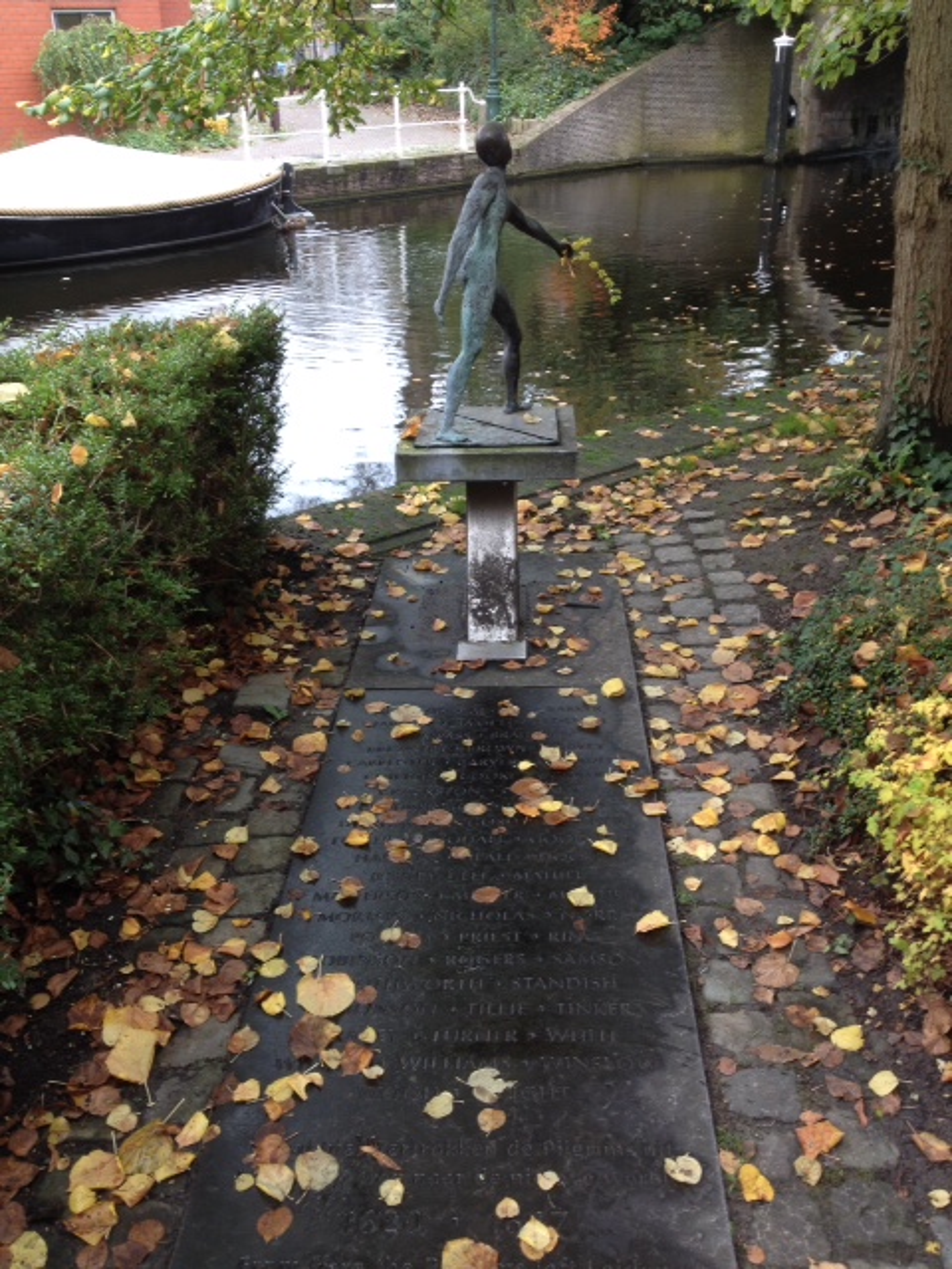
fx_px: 1283
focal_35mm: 35
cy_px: 634
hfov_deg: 40.7
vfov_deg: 52.6
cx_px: 476
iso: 50
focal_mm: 4.28
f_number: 2.4
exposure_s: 1/40
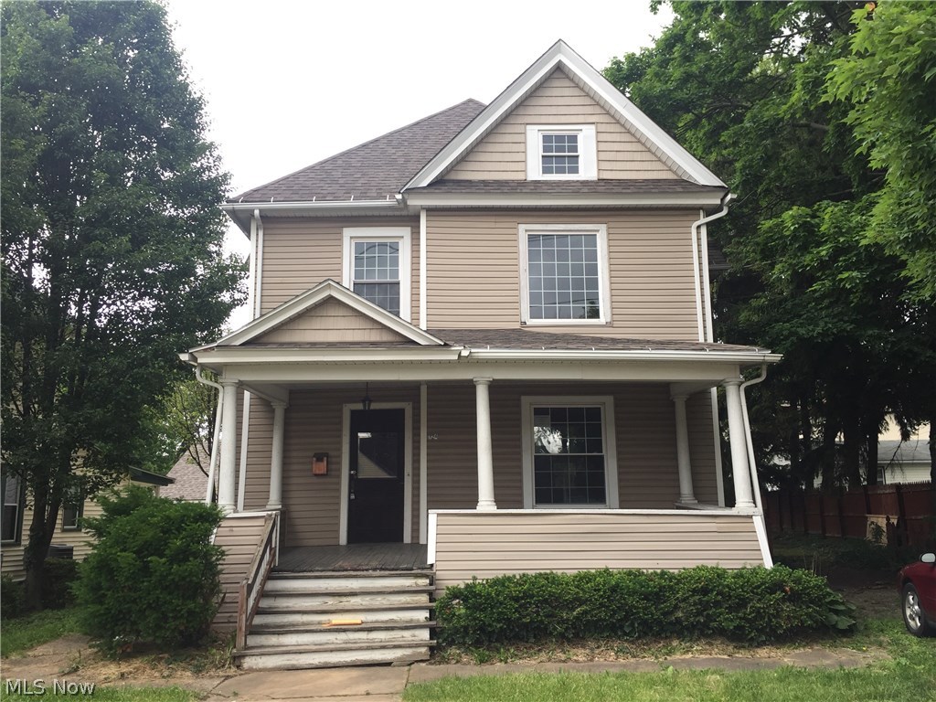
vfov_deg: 48.2
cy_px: 351
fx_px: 784
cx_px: 468
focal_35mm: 29
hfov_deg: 61.7
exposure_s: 1/120
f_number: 2.2
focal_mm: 4.15
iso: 32
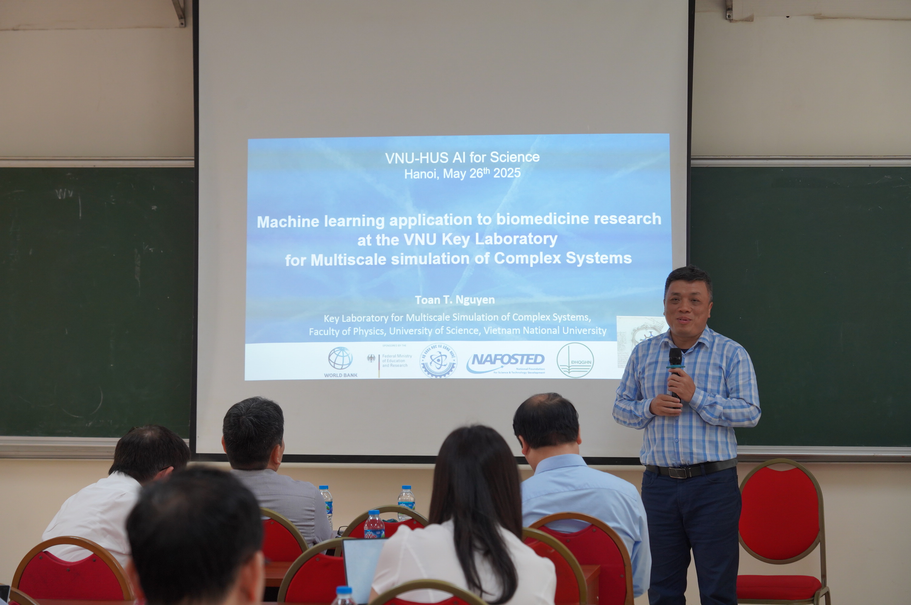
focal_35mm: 84
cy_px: 302
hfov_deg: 24.2
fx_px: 2124
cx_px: 456
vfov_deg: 16.2
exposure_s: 1/125
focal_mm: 84
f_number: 5.6
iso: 1600
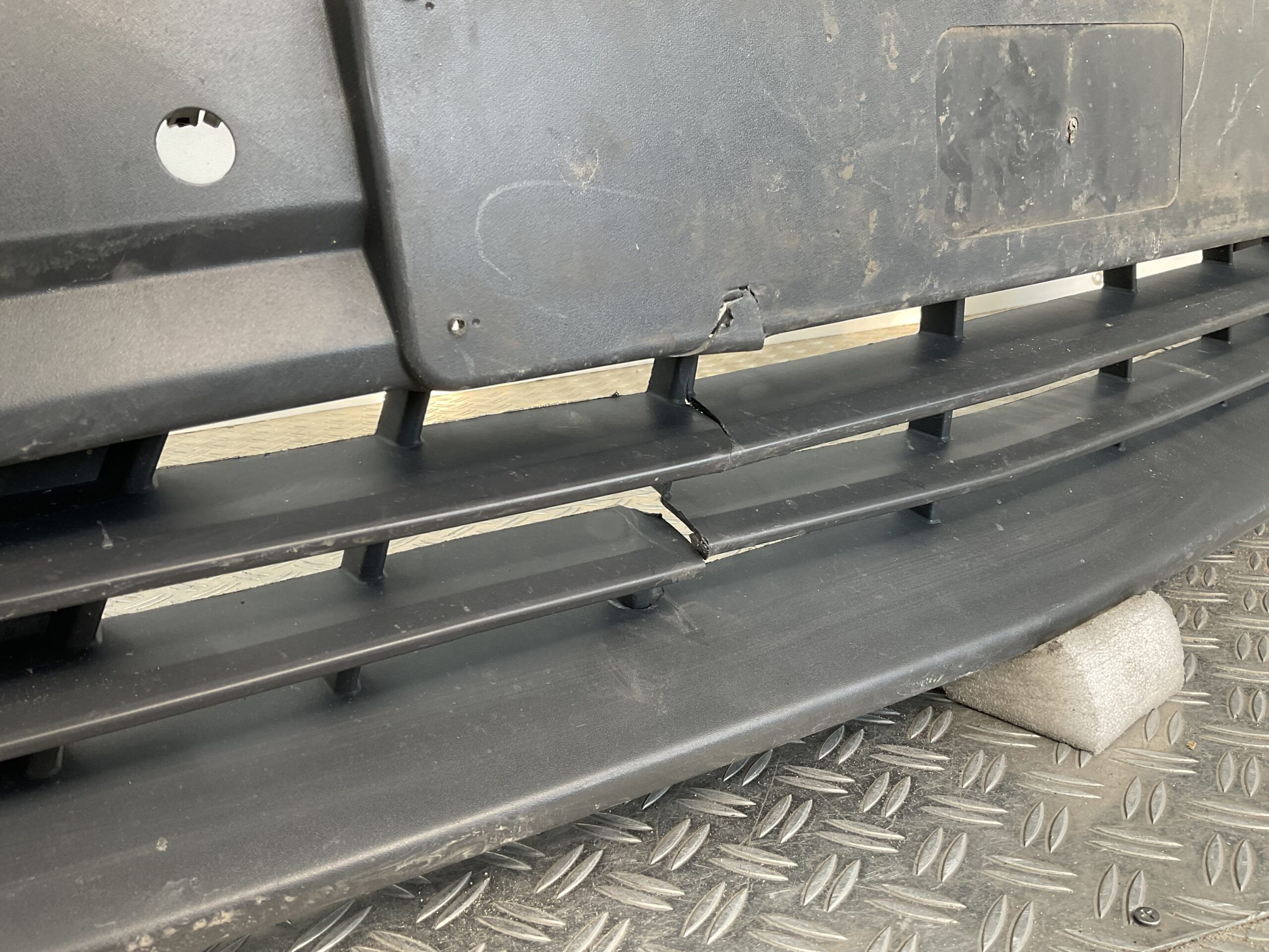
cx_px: 634
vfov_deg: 48.2
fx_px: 1063
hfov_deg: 61.7
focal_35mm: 29
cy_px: 476
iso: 40
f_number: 1.8
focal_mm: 3
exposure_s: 1/120
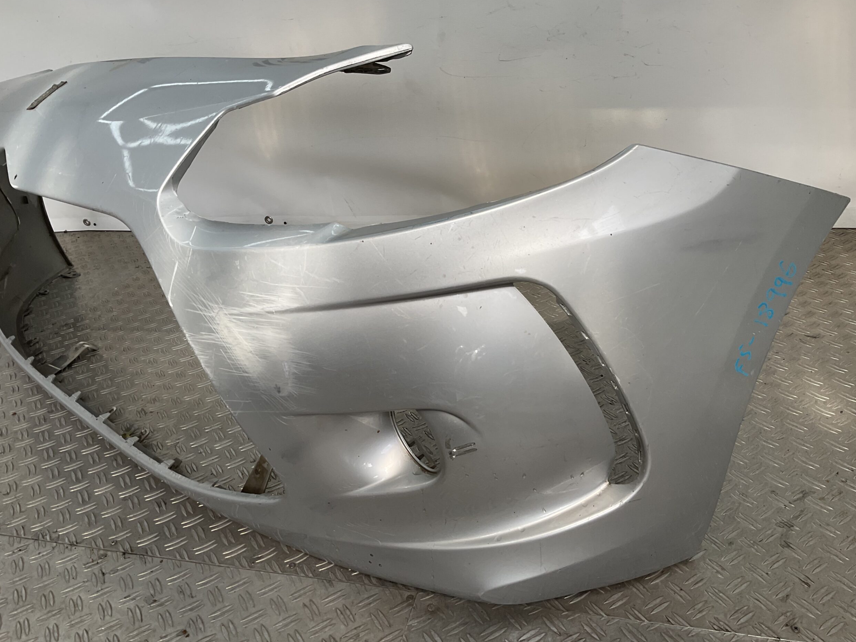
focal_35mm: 30
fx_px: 742
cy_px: 322
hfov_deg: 60.0
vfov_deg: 46.8
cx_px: 425
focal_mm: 3
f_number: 1.8
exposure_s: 1/446
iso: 16
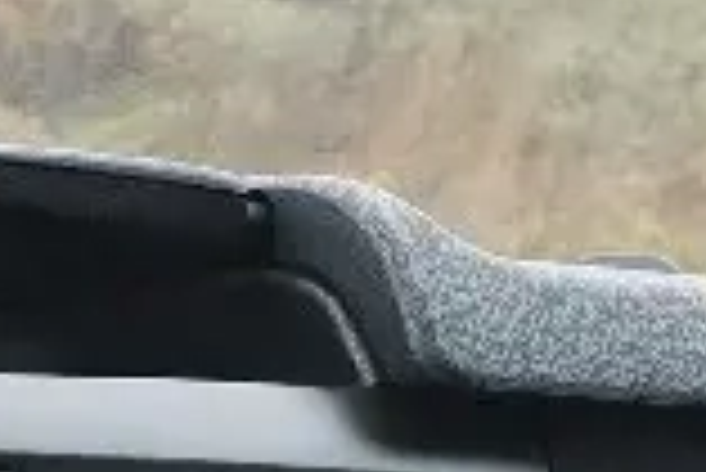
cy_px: 814
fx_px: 3514
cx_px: -1484
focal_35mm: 179
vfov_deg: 7.5
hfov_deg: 9.0
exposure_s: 1/100
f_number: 1.9
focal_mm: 6.12
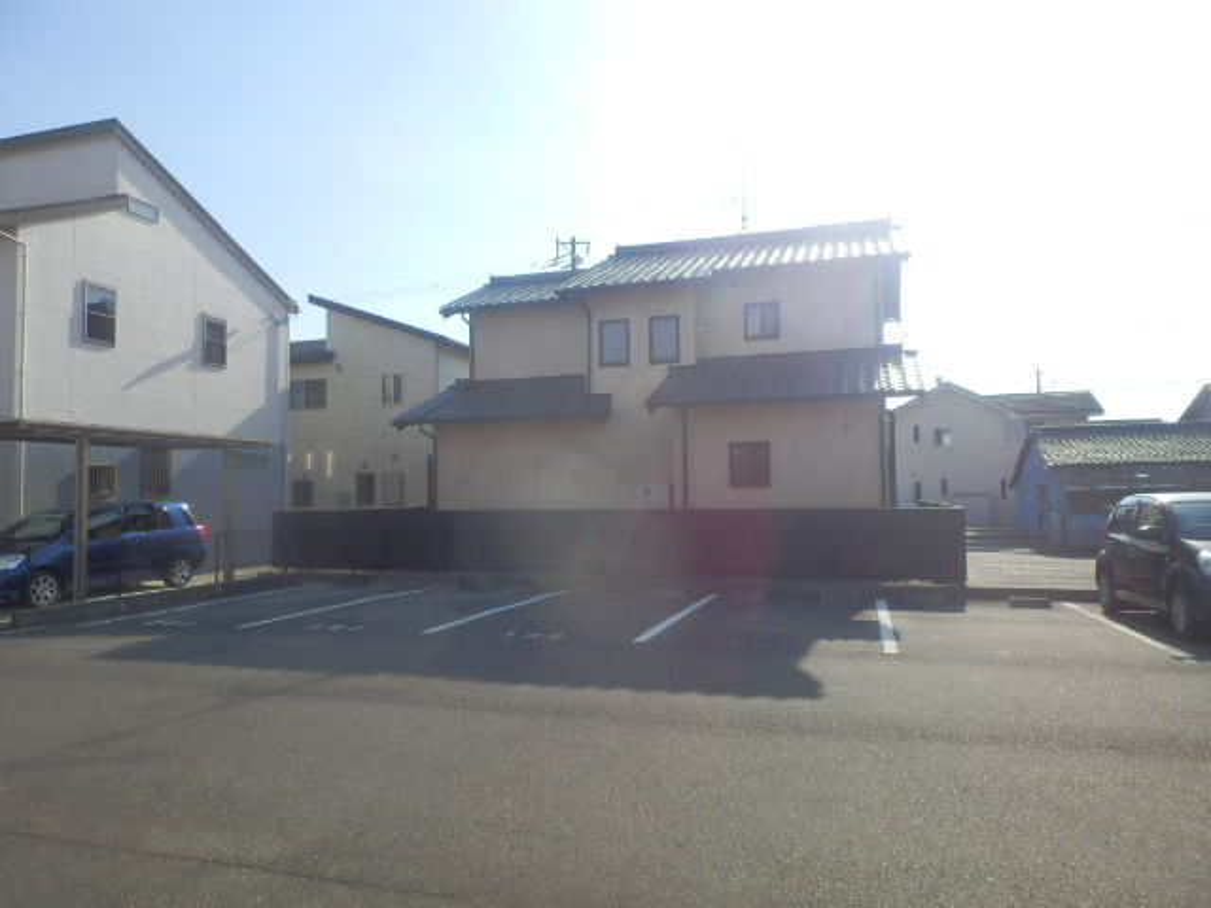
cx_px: 606
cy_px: 454
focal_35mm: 24
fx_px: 840
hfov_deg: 71.6
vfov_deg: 56.8
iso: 80
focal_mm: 4.2
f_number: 7.9
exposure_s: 1/125
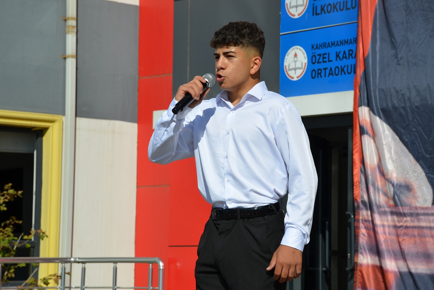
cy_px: 145
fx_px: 1730
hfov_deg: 14.3
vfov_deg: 9.6
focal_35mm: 144
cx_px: 216
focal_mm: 95
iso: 100
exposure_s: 1/400
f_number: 10
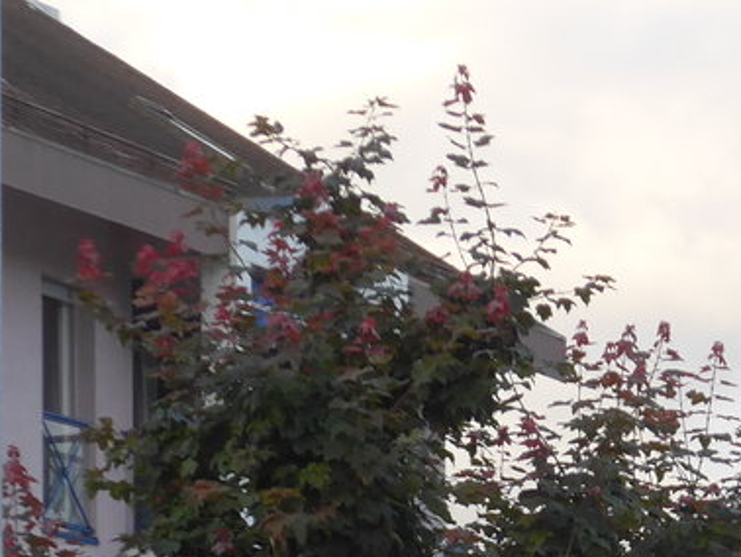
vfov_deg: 5.4
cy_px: 849
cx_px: 692
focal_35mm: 273
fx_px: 5848
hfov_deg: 7.2
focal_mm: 17
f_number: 4.5
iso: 250
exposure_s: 1/160
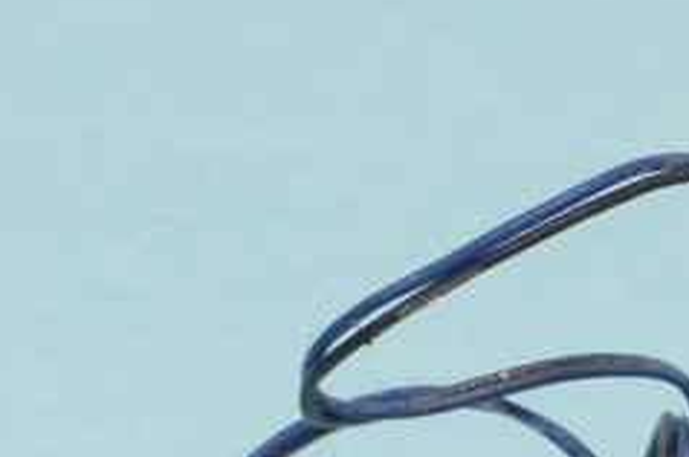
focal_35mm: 687
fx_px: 13130
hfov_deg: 3.0
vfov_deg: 2.0
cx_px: -637
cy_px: 1215
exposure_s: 2
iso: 100
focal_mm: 68
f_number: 22
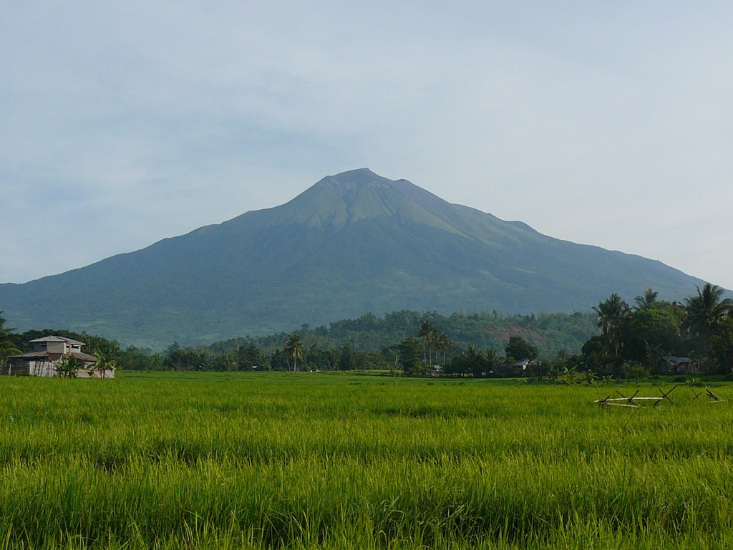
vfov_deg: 28.6
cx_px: 366
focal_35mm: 51
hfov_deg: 37.5
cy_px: 275
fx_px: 1080
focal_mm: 6.1
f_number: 5
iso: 80
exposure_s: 1/500
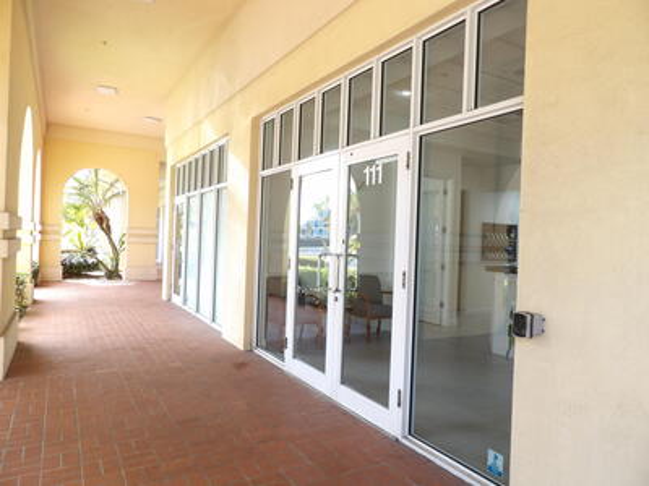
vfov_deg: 56.8
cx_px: 324
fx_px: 450
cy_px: 243
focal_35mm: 24
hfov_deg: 71.6
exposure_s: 1/60
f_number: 2.8
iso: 100
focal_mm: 4.3
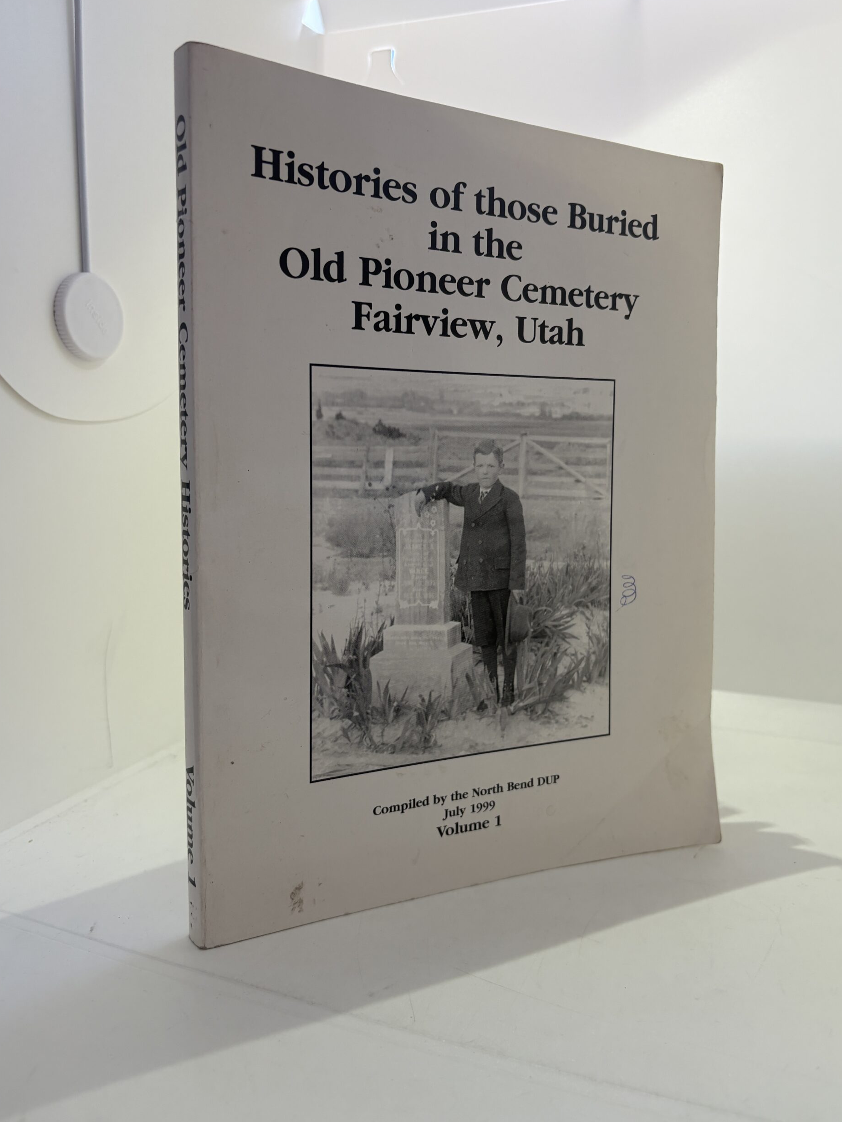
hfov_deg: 51.4
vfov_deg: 65.3
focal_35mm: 27
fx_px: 876
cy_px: 562
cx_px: 424
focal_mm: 5.96
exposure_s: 1/121
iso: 80
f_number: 1.6
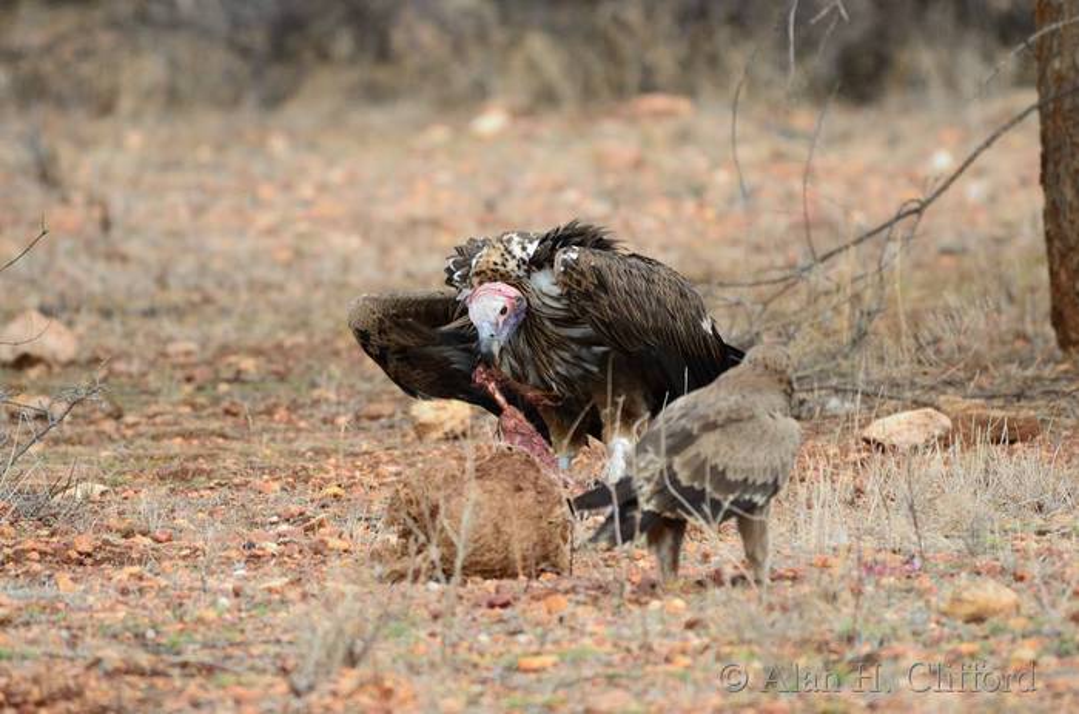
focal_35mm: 600
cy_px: 357
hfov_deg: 3.4
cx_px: 540
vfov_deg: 2.3
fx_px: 17939
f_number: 5.6
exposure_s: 1/640
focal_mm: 400
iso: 1000
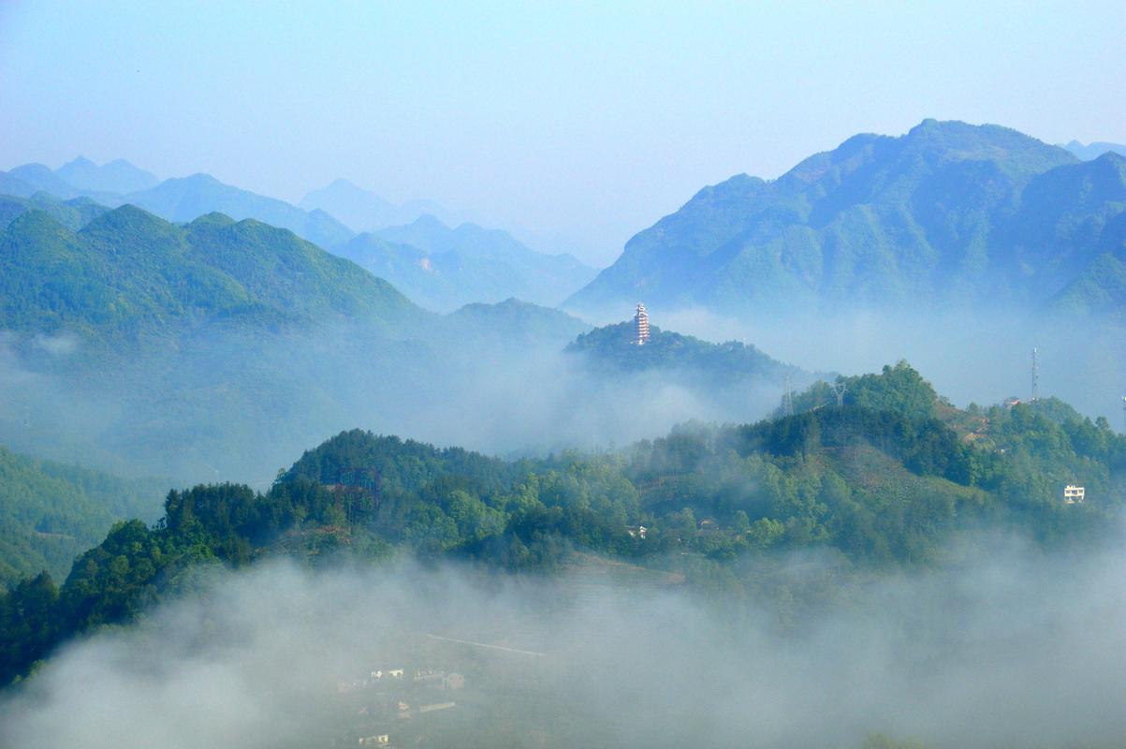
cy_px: 374
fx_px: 2813
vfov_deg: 15.2
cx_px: 563
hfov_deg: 22.6
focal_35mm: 90
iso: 100
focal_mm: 60
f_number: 6.3
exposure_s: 1/640
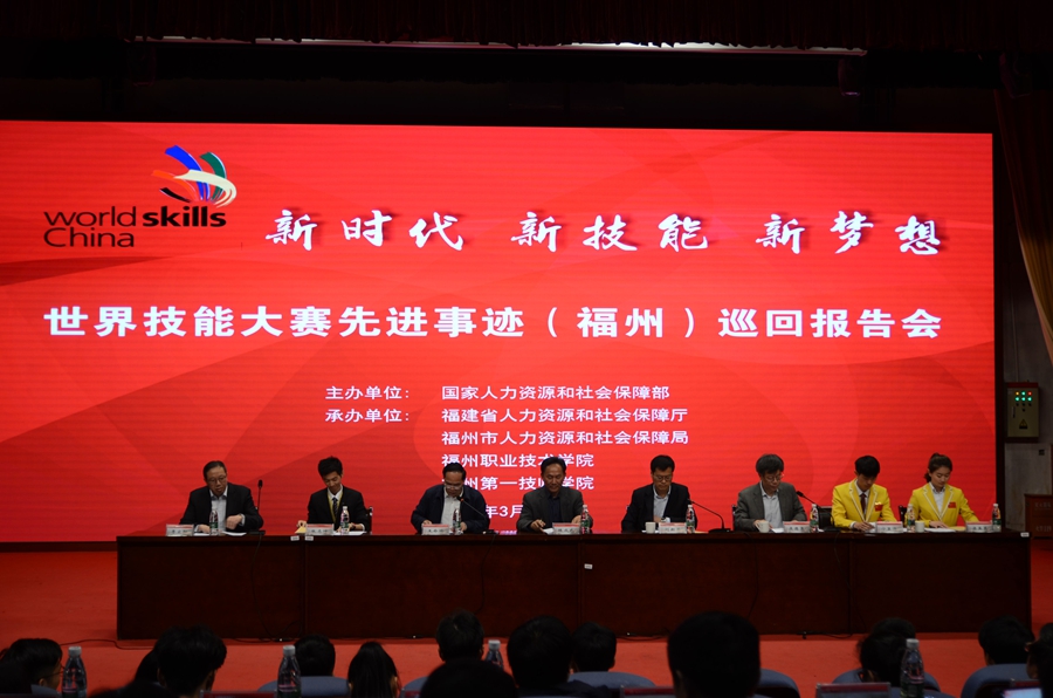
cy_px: 349
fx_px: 1226
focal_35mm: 42
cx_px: 526
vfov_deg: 31.8
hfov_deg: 46.5
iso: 100
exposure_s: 1/40
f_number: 3.2
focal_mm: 28
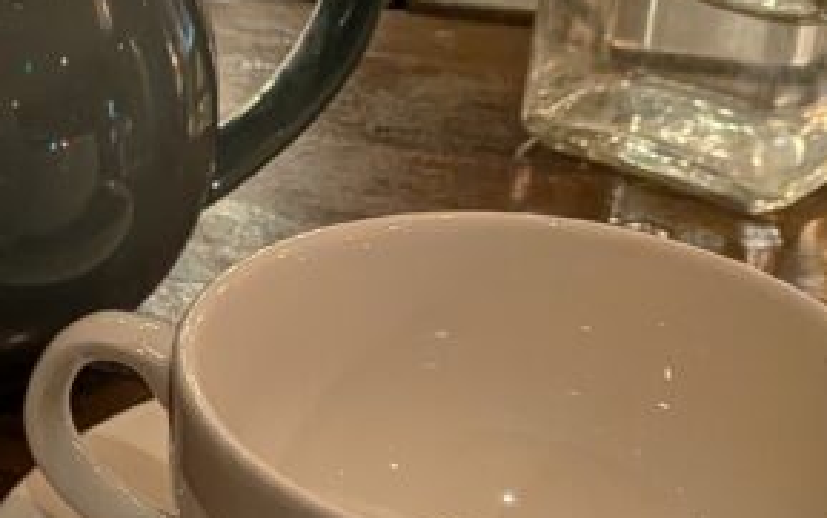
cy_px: 349
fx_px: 2030
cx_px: -229
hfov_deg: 21.1
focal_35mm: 90
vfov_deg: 14.5
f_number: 1.7
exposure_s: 1/25
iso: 26
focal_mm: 4.53
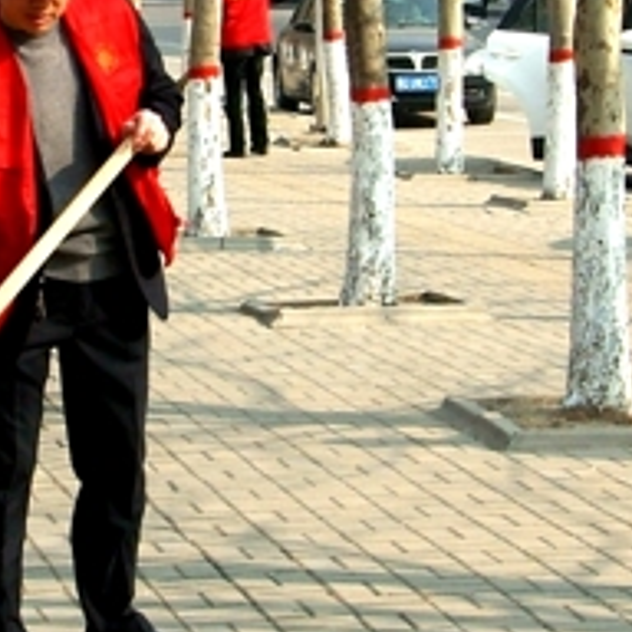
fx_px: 1880
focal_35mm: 91
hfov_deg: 19.1
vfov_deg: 19.1
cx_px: 385
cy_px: 293
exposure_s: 1/350
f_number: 9.5
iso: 400
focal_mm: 24
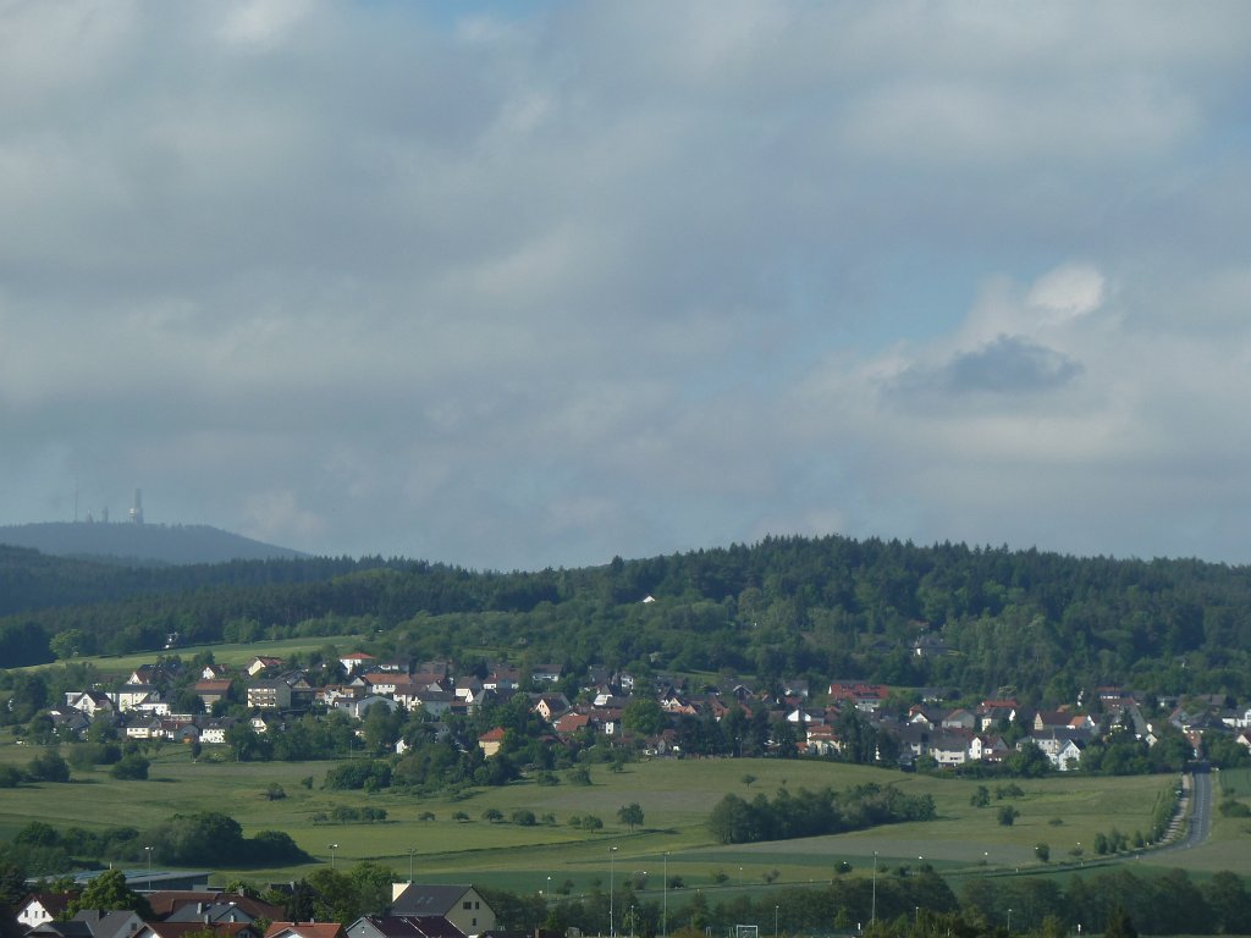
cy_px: 469
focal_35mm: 169
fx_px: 6108
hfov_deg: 11.7
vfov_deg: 8.8
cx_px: 626
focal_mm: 27.8
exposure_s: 1/500
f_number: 5
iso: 80
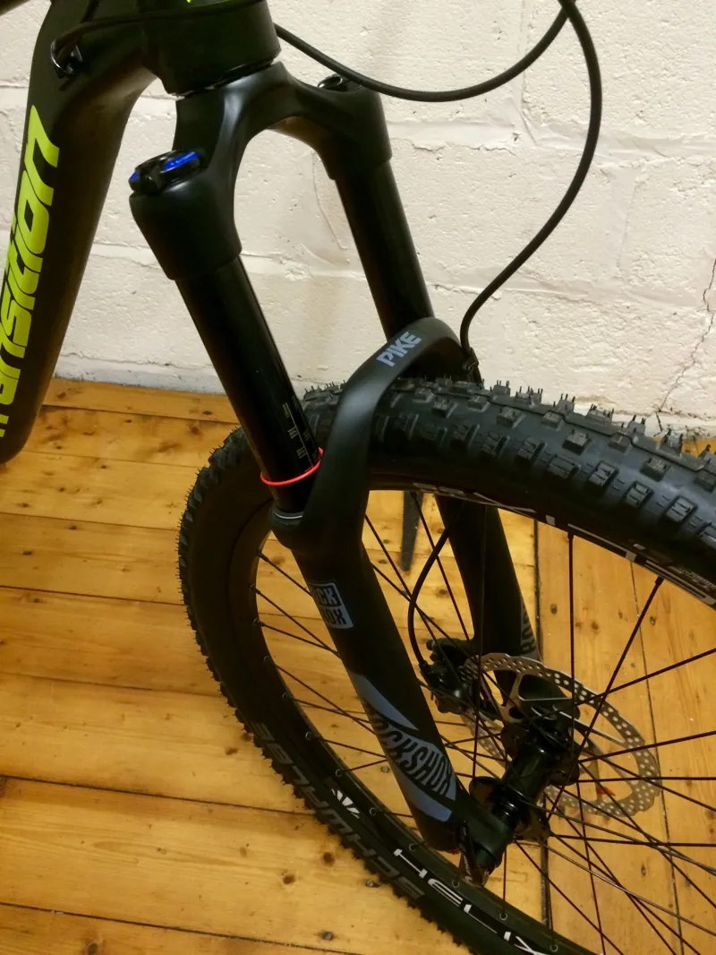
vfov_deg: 61.6
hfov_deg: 48.2
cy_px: 478
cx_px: 358
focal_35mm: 29
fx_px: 799
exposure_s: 1/25
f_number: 2.2
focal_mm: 4.15
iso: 320
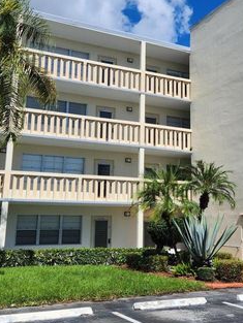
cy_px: 127
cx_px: 182
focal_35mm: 49
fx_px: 458
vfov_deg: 38.7
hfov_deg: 29.2
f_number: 1.8
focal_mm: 5.4
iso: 20
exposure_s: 1/2715
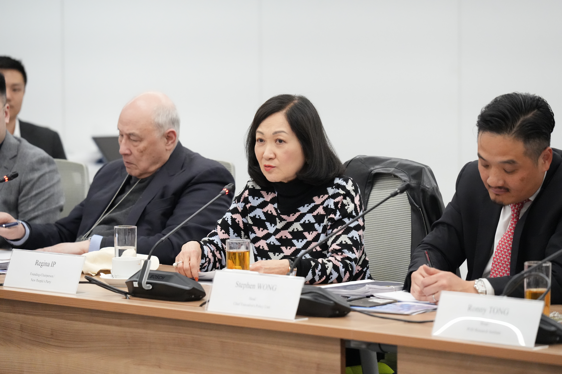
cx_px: 281
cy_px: 187
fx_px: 2560
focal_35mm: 164
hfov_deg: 12.5
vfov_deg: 8.4
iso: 10000
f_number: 4.5
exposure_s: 1/250
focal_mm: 164
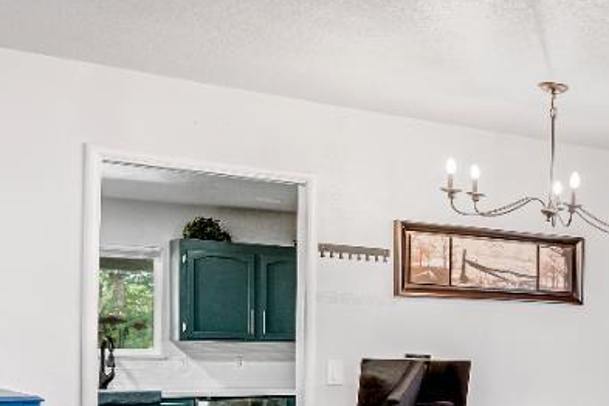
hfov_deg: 23.4
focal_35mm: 61
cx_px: 996
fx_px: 1032
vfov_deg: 21.7
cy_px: 371
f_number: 7.1
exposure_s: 1/5
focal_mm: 16
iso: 640
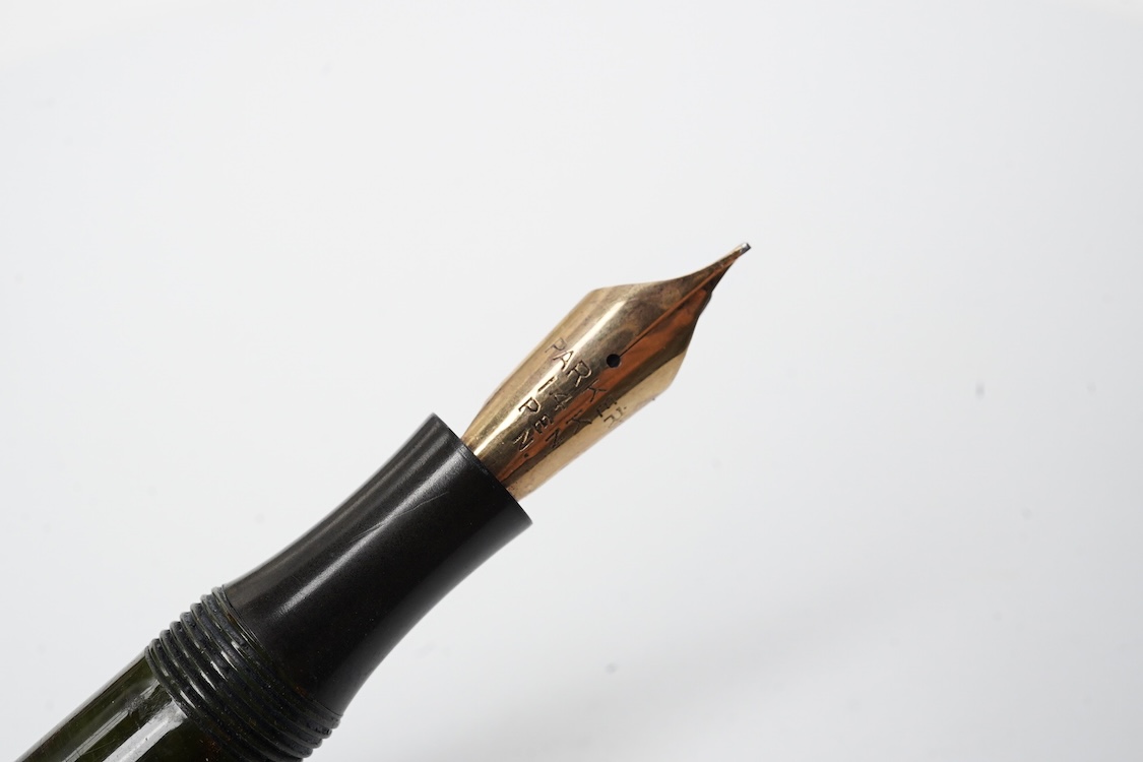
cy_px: 381
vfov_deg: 29.9
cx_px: 572
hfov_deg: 43.6
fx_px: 1429
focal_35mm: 45
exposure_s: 1/100
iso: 640
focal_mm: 30
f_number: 22
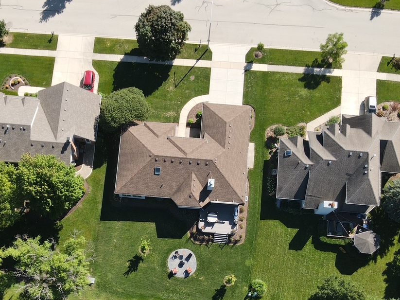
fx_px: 485
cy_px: 217
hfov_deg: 44.5
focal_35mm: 42
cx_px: 156
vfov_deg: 33.8
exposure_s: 1/20
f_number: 2.8
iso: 100
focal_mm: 4.5
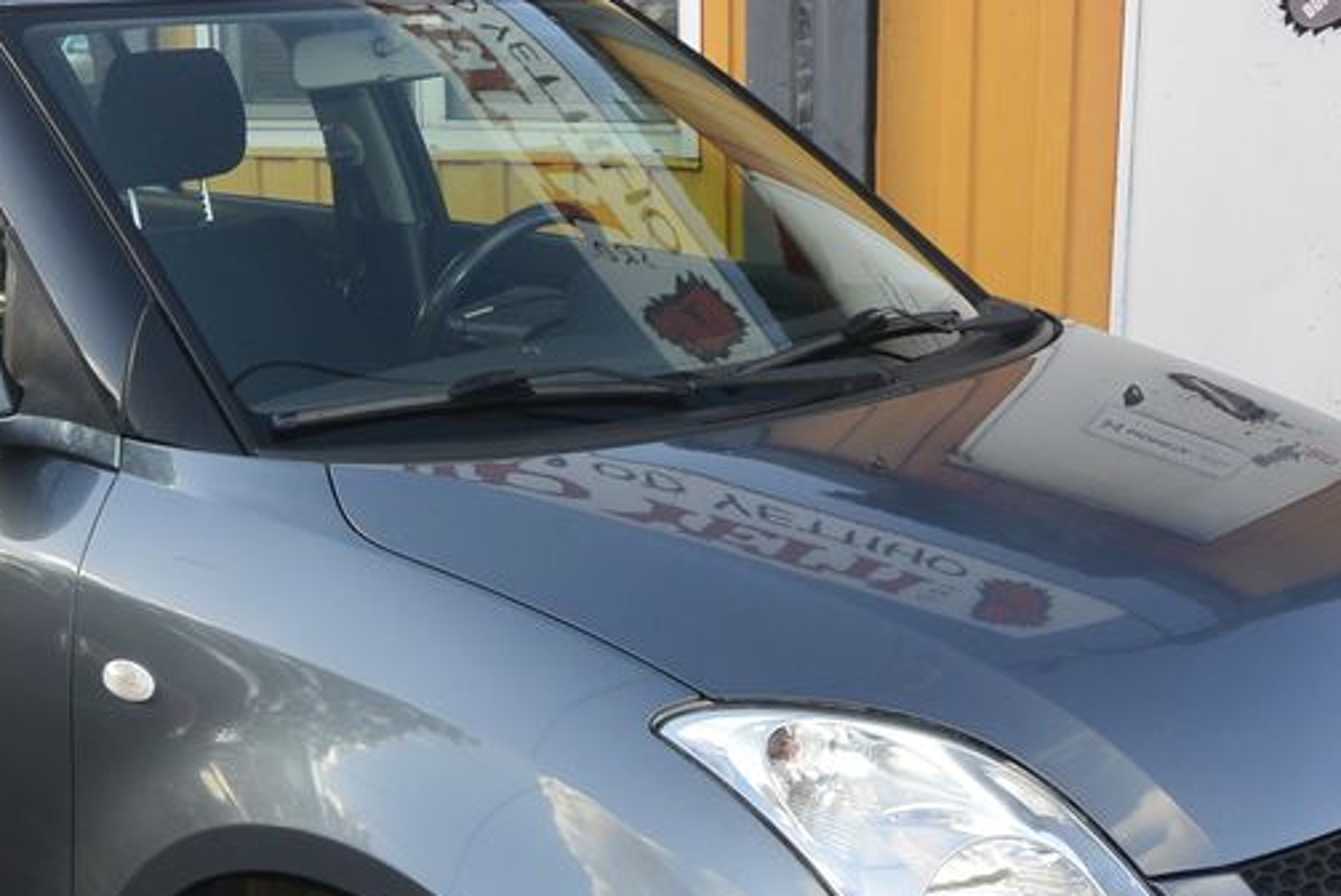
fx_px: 2199
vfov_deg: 22.7
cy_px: 735
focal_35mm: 59
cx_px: 451
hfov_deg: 33.6
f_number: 4.5
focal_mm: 11
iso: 160
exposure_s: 1/250
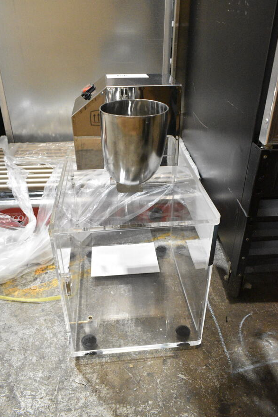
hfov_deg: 46.4
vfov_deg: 65.5
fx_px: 324
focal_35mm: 28
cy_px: 205
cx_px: 143
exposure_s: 1/250
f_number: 8
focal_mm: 18
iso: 6400
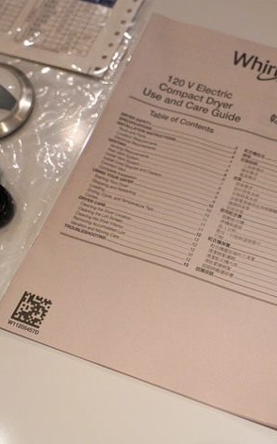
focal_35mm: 53
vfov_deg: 38.2
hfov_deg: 24.0
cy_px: 225
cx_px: 223
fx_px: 641
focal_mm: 34
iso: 2500
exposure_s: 1/160
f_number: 4
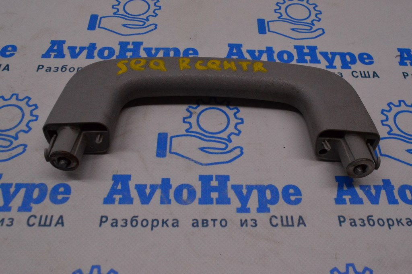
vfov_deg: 41.6
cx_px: 206
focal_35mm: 32
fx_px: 360
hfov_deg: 59.5
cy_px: 137
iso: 3200
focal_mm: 21
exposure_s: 1/320
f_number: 10
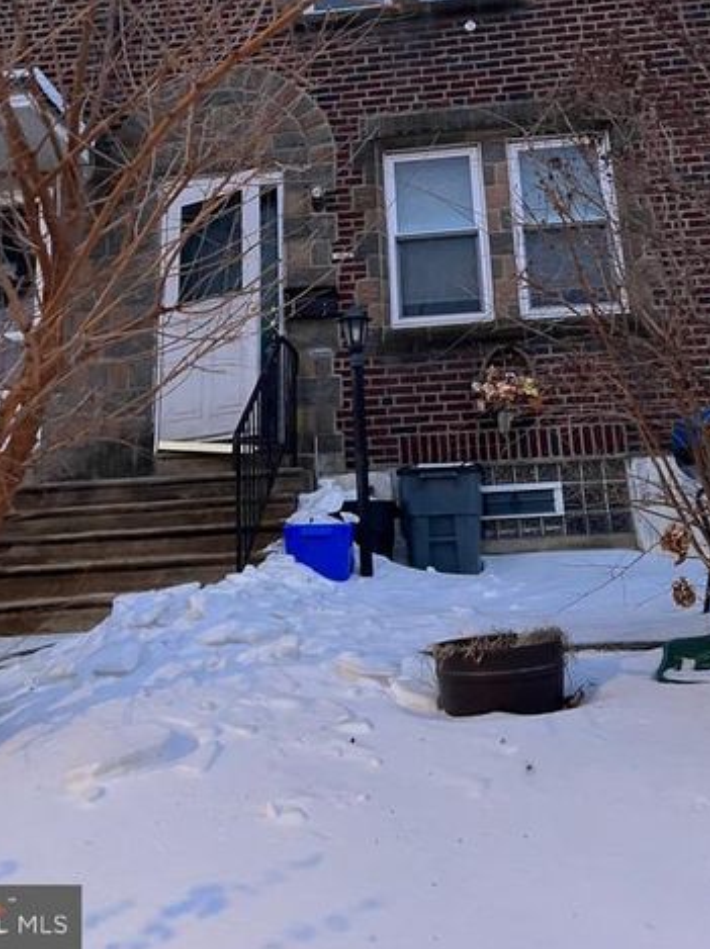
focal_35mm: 37
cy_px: 282
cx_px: 368
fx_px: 1013
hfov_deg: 38.6
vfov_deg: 48.9
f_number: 1.5
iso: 640
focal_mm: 5.7
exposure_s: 1/40
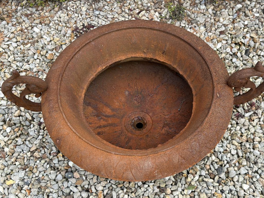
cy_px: 99
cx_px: 132
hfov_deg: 39.7
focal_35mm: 48
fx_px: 366
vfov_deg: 30.3
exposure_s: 1/962
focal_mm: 6.86
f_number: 1.78
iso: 80
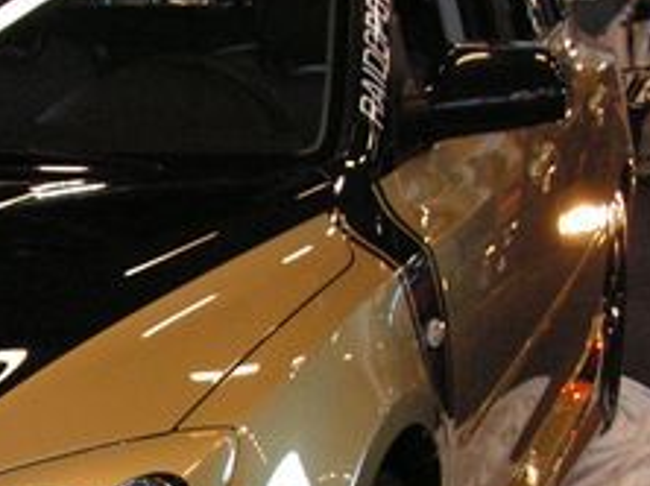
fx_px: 1951
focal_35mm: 104
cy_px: 524
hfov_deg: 18.5
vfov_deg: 13.9
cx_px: 18
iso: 160
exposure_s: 1/40
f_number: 3.2
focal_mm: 6
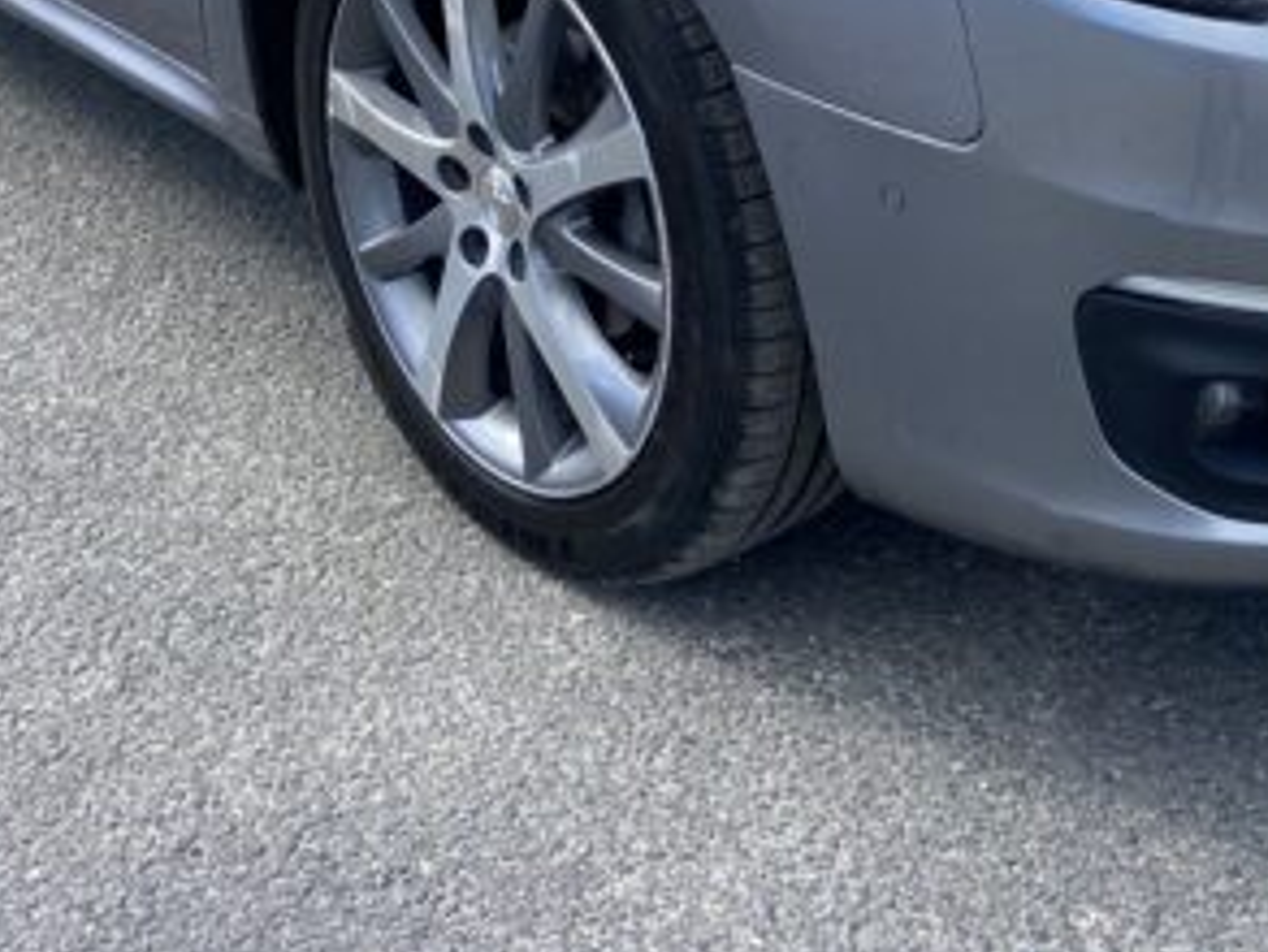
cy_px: -251
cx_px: 913
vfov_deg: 19.3
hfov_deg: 27.1
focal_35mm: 71
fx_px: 2602
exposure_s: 1/782
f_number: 1.8
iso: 32
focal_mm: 4.25
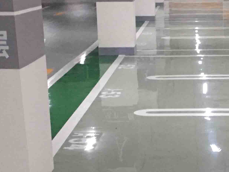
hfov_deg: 20.3
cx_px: 193
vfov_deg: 15.3
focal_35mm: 95
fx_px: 629
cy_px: 174
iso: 160
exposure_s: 1/8
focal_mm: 4.15
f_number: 2.2
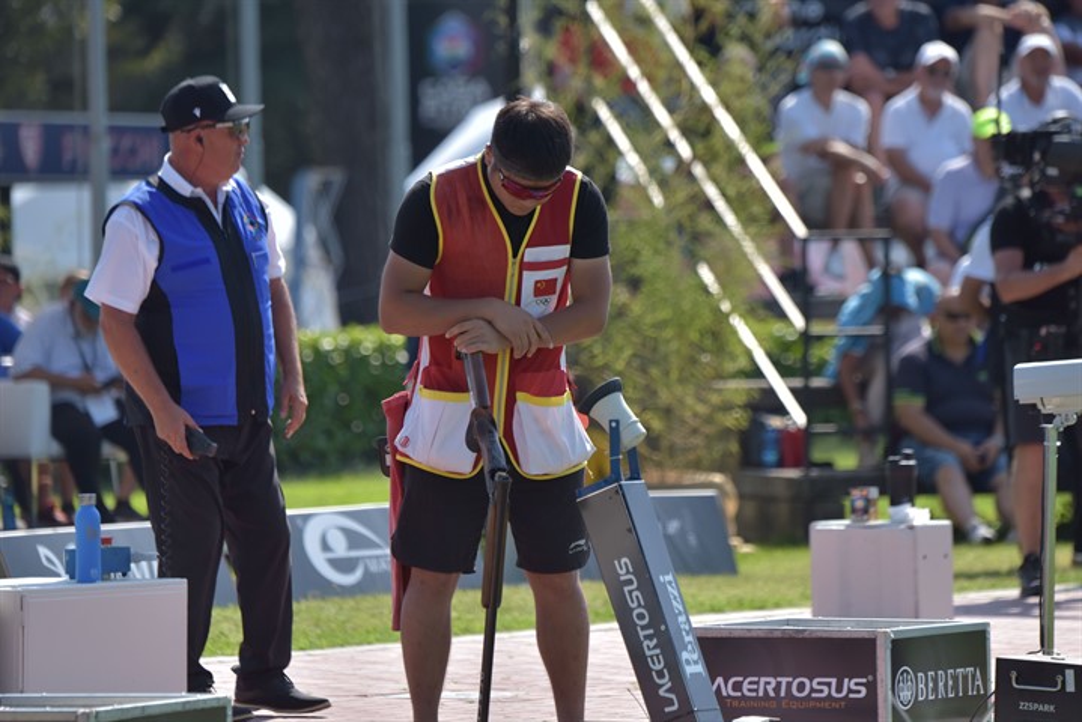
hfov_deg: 6.6
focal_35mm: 310
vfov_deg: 4.4
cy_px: 361
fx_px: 9320
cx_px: 541
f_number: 5.6
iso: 400
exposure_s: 1/2000
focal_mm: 310
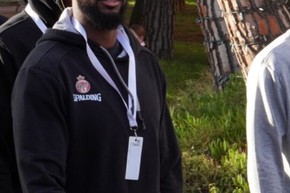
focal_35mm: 266
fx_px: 2142
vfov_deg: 5.2
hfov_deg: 7.7
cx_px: 95
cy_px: 53
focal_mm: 93
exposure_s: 1/200
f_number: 18
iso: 1250
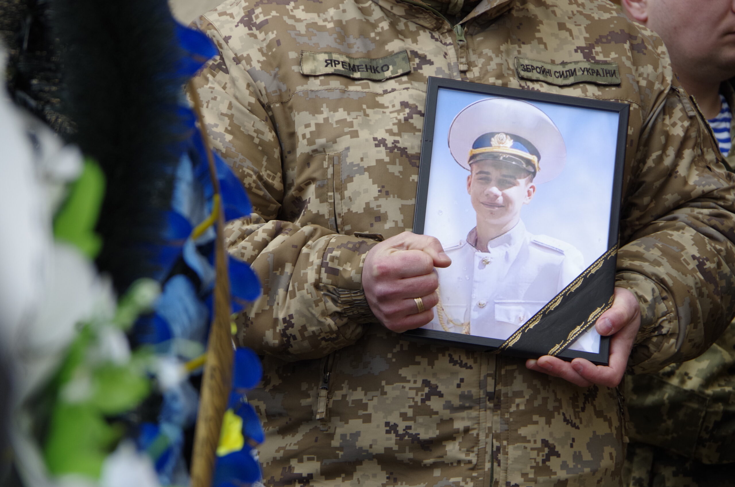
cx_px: 368
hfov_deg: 10.2
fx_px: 4116
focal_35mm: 202
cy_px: 244
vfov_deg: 6.8
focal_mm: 135
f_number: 5.6
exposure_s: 1/125
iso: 400
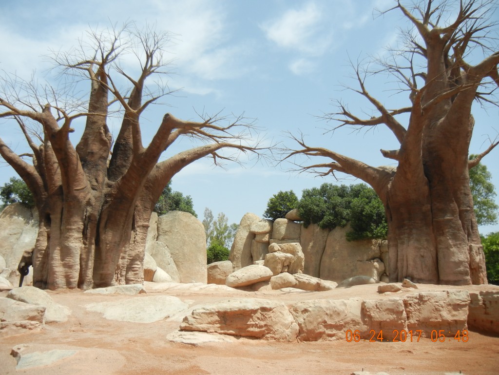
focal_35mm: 30
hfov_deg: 60.0
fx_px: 432
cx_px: 250
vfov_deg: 46.8
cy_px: 188
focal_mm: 5.4
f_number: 7
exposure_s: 1/424
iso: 160
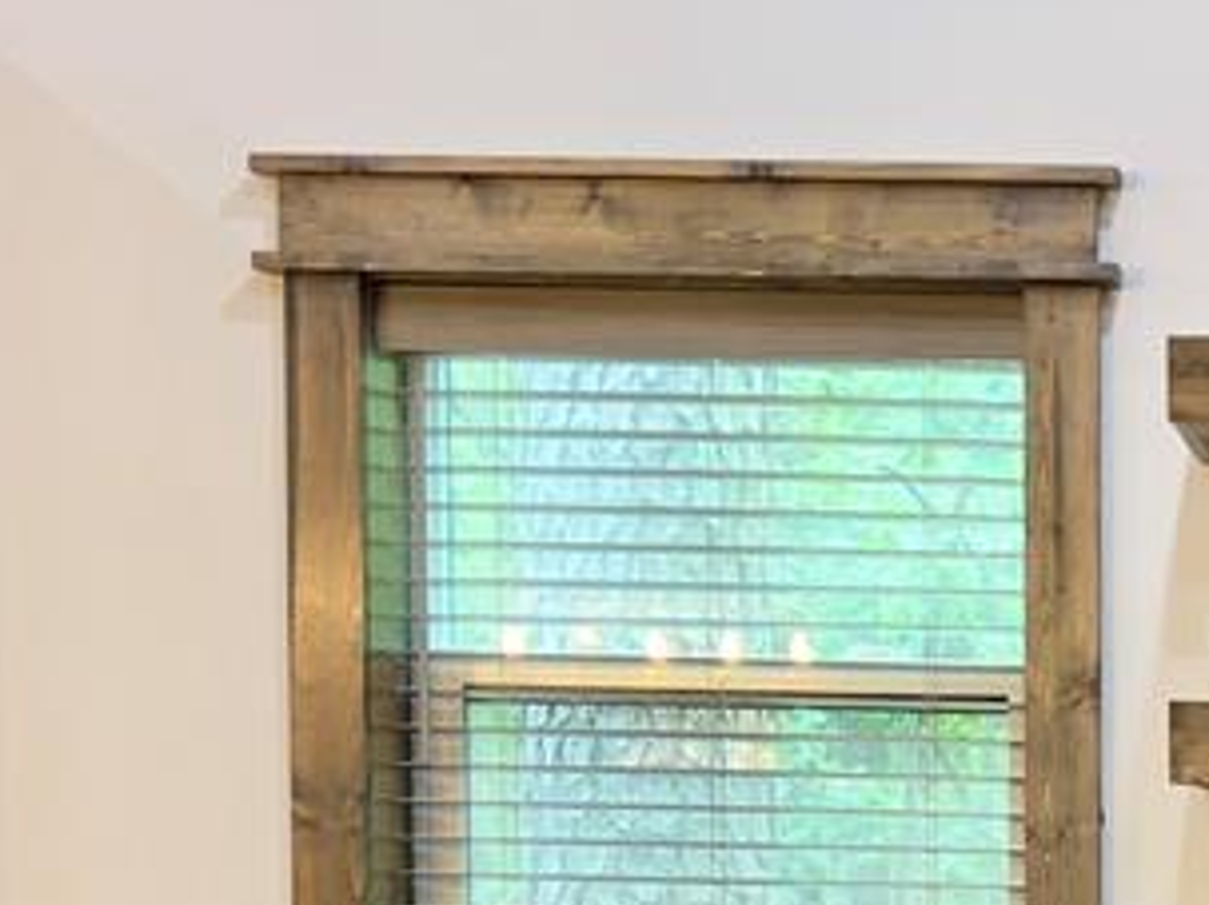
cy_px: 1188
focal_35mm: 88
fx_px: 3072
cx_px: 1432
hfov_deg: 20.8
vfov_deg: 15.9
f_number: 1.5
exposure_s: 1/60
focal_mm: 5.7
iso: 160
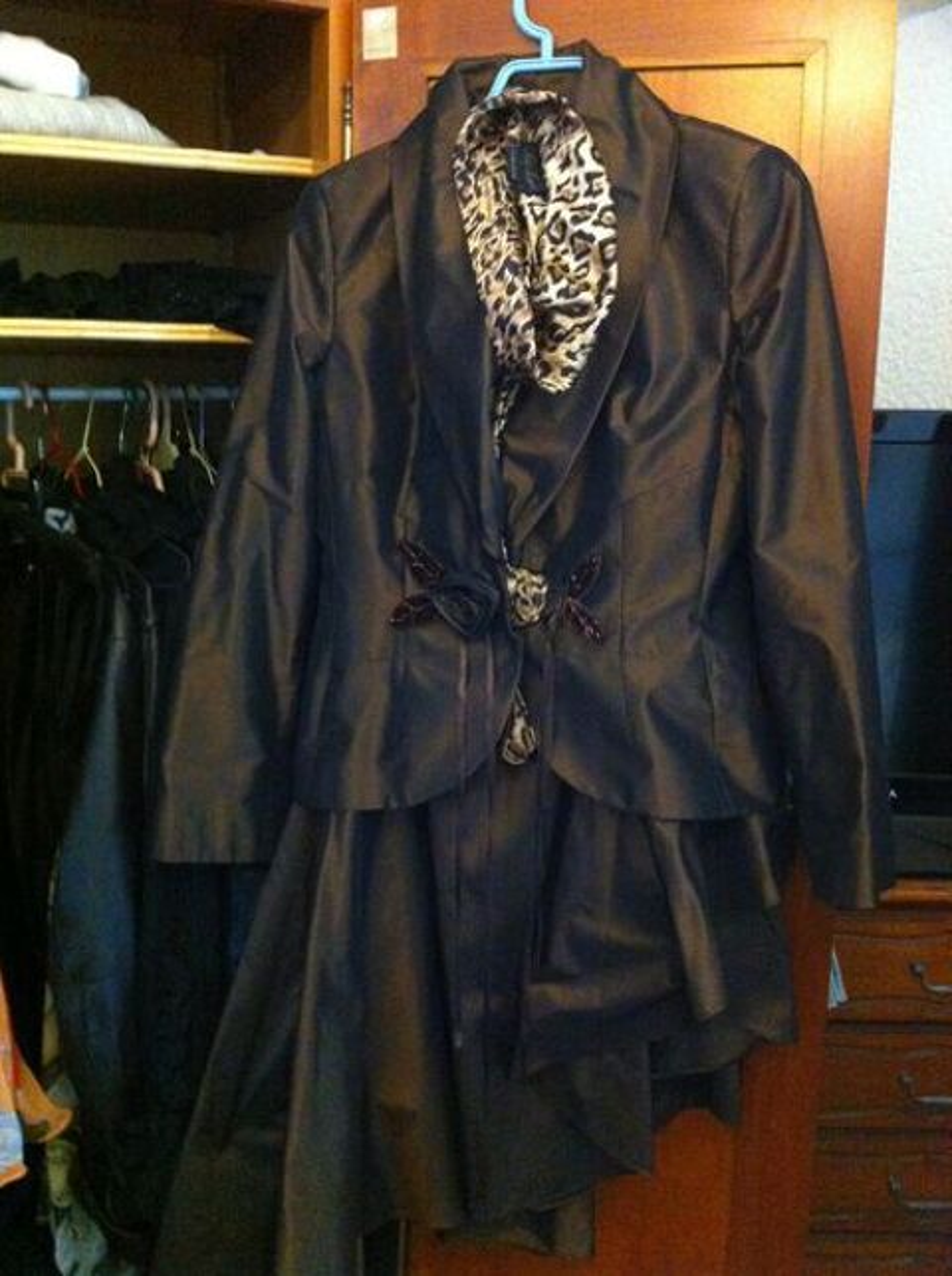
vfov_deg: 52.7
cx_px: 476
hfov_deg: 40.6
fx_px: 1287
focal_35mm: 35
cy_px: 638
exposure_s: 1/15
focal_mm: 3.85
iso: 1000
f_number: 2.8
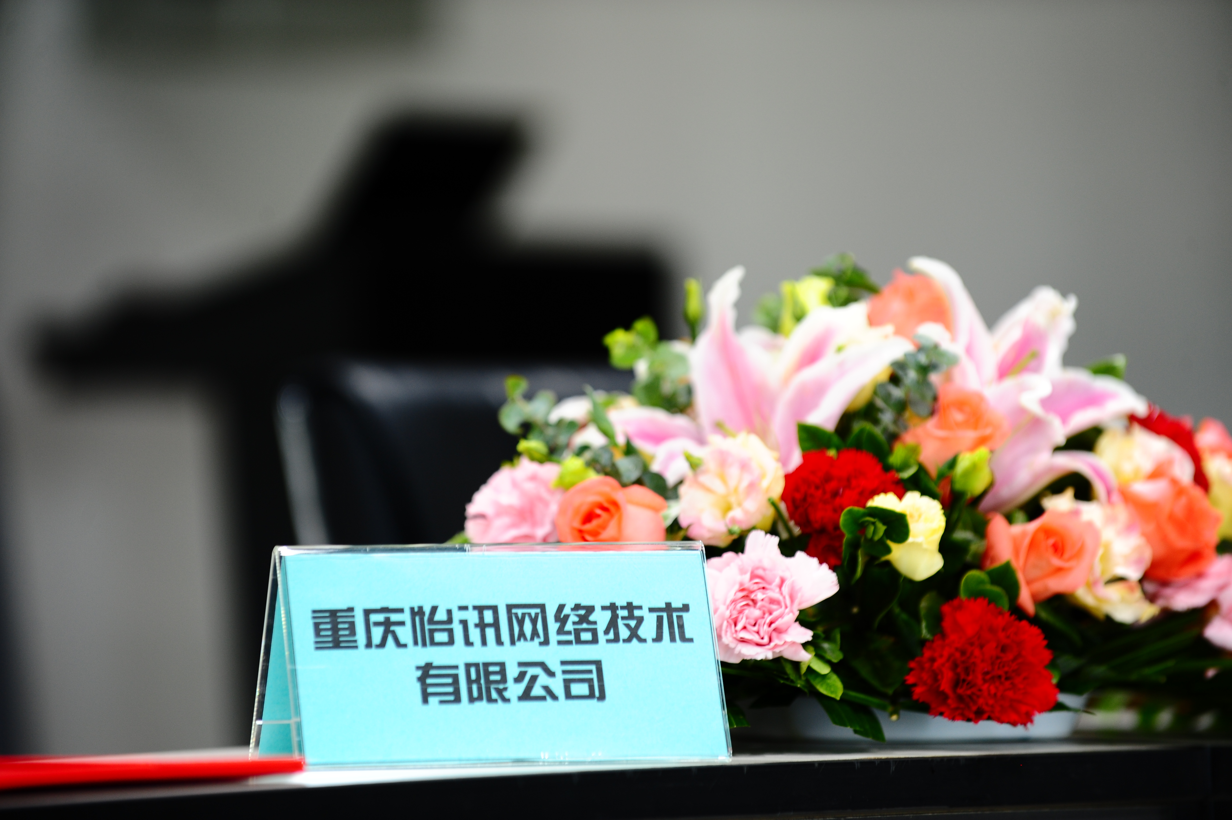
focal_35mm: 200
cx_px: 616
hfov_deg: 10.3
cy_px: 410
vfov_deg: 6.9
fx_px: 6840
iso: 500
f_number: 4
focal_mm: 200
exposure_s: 1/20
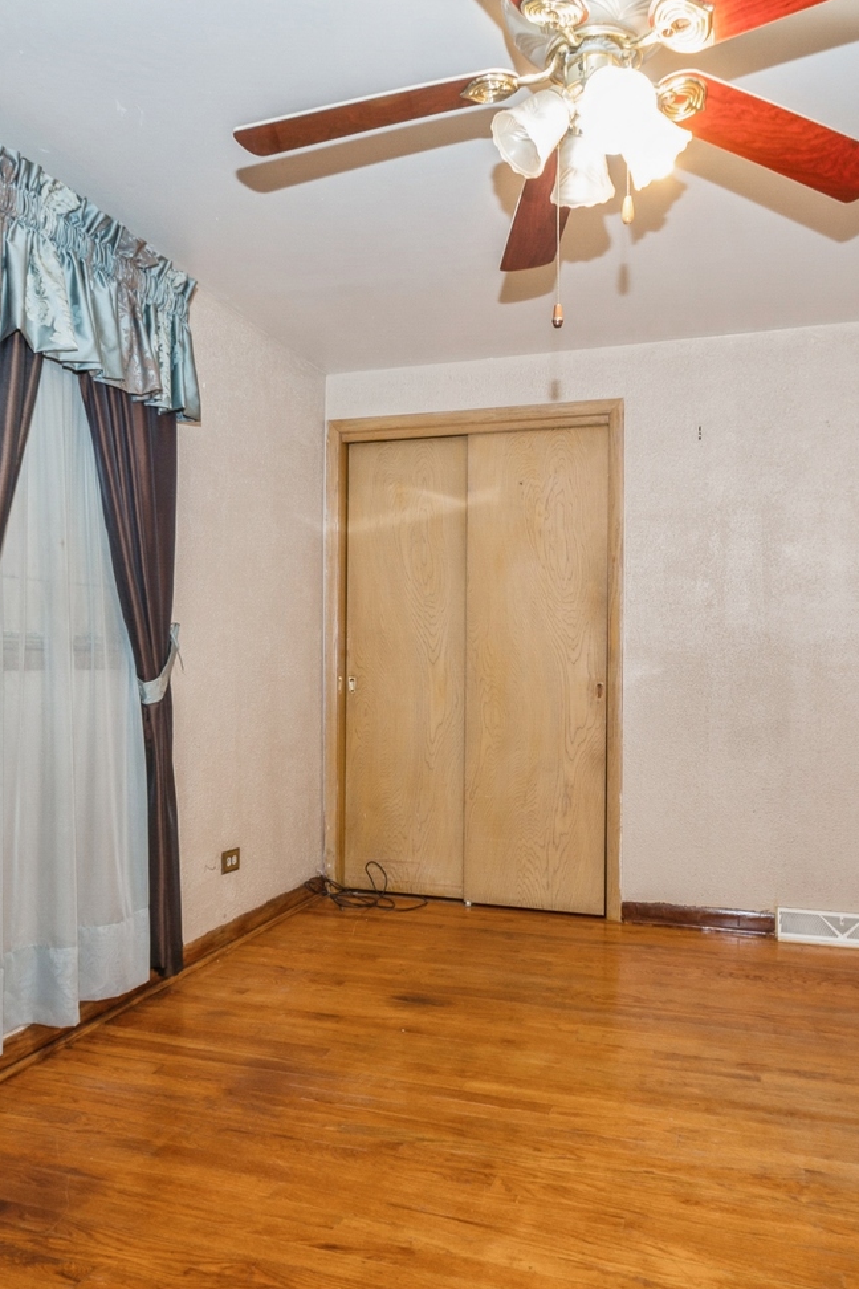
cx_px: 422
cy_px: 676
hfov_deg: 51.3
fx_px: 895
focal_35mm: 25
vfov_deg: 71.5
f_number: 7.1
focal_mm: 10
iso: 250
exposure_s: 1/2.5
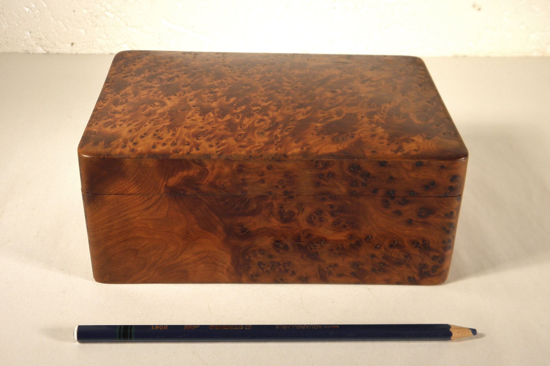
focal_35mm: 47
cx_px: 275
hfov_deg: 41.9
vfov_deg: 28.6
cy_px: 192
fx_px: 718
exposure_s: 1/40
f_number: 3.9
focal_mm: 7.9
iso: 100
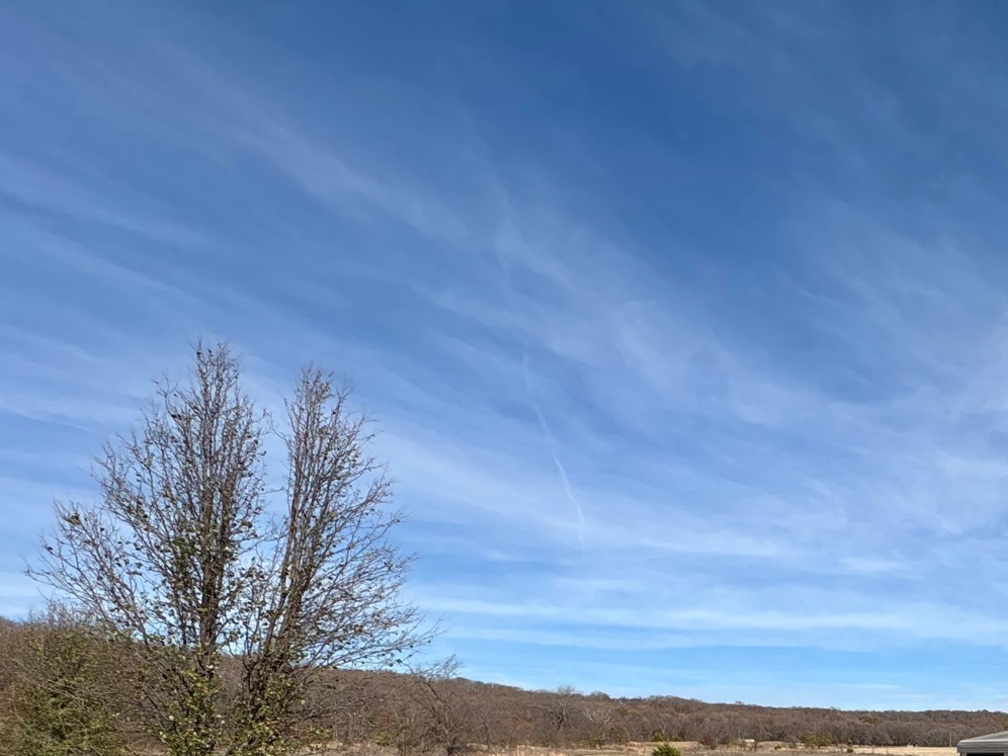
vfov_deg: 46.1
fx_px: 786
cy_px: 690
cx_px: 942
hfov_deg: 54.9
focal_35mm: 27
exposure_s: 1/3546
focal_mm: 2.22
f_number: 2.2
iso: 50
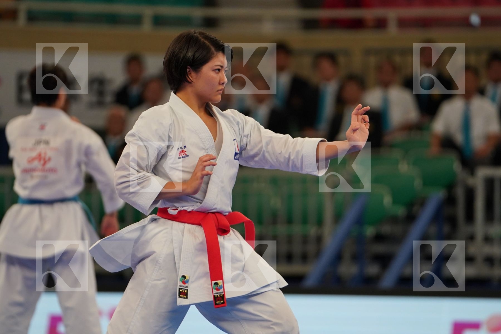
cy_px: 167
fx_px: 4175
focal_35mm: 300
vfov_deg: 4.6
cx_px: 250
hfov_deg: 6.9
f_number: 2.8
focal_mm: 200
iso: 1600
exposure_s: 1/1000
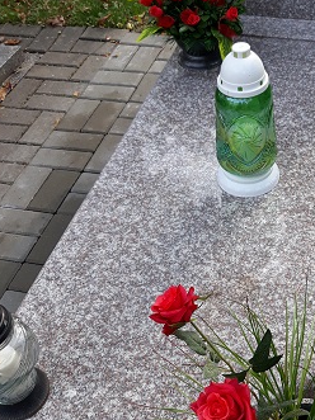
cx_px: 267
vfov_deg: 38.9
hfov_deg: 28.8
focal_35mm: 49
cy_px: 197
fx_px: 595
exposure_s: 1/219
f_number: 1.7
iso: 40
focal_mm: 3.71
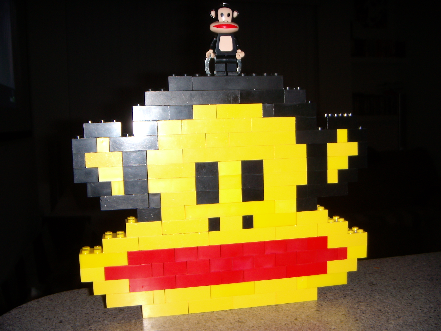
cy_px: 166
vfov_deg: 37.7
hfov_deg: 49.0
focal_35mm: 38
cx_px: 220
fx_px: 484
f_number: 3.5
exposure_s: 1/60.2
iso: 64
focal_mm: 6.4
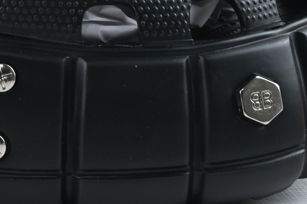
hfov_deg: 14.5
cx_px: -16
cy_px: -51
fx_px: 1179
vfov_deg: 9.8
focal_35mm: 138
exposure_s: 1/40
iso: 125
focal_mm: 30.5
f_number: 5.6
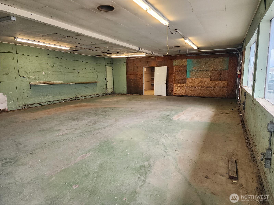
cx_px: 137
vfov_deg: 58.9
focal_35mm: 23
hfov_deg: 73.9
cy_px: 102
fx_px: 182
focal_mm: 6.4
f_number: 1.8
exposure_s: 1/120
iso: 200
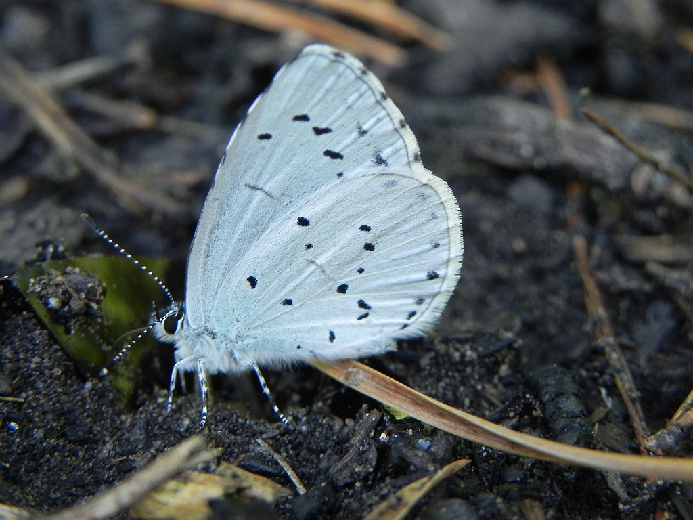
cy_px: 260
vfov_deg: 15.6
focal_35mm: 95
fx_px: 1902
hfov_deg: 20.7
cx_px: 346
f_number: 4
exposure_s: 1/125
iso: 227
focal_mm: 16.9
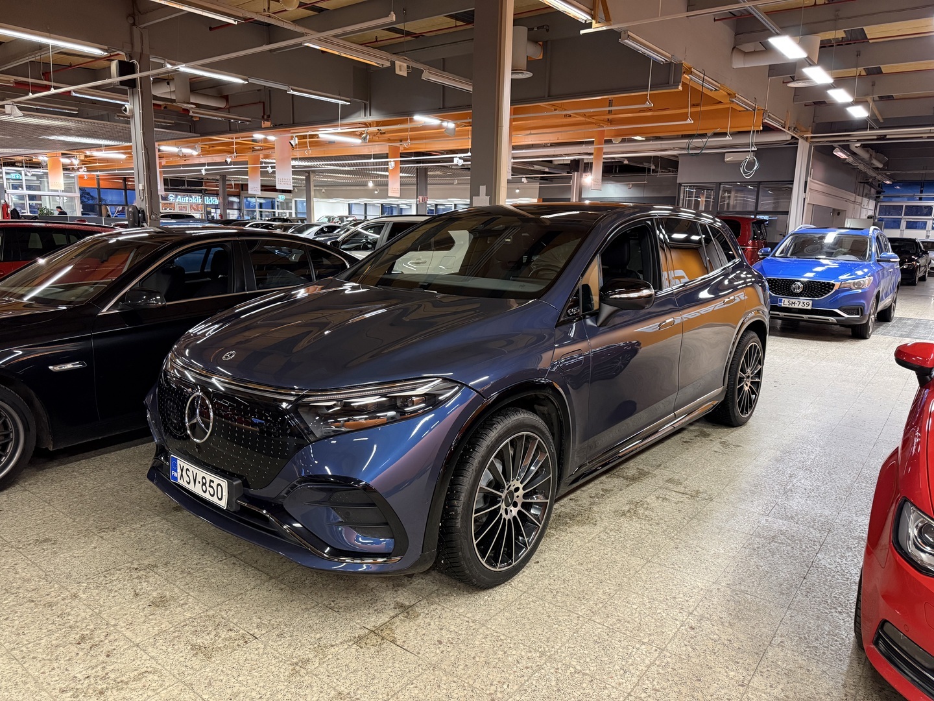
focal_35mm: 24
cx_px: 467
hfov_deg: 71.6
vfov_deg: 56.8
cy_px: 350
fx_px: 648
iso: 640
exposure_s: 1/50
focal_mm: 6.76
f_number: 1.78
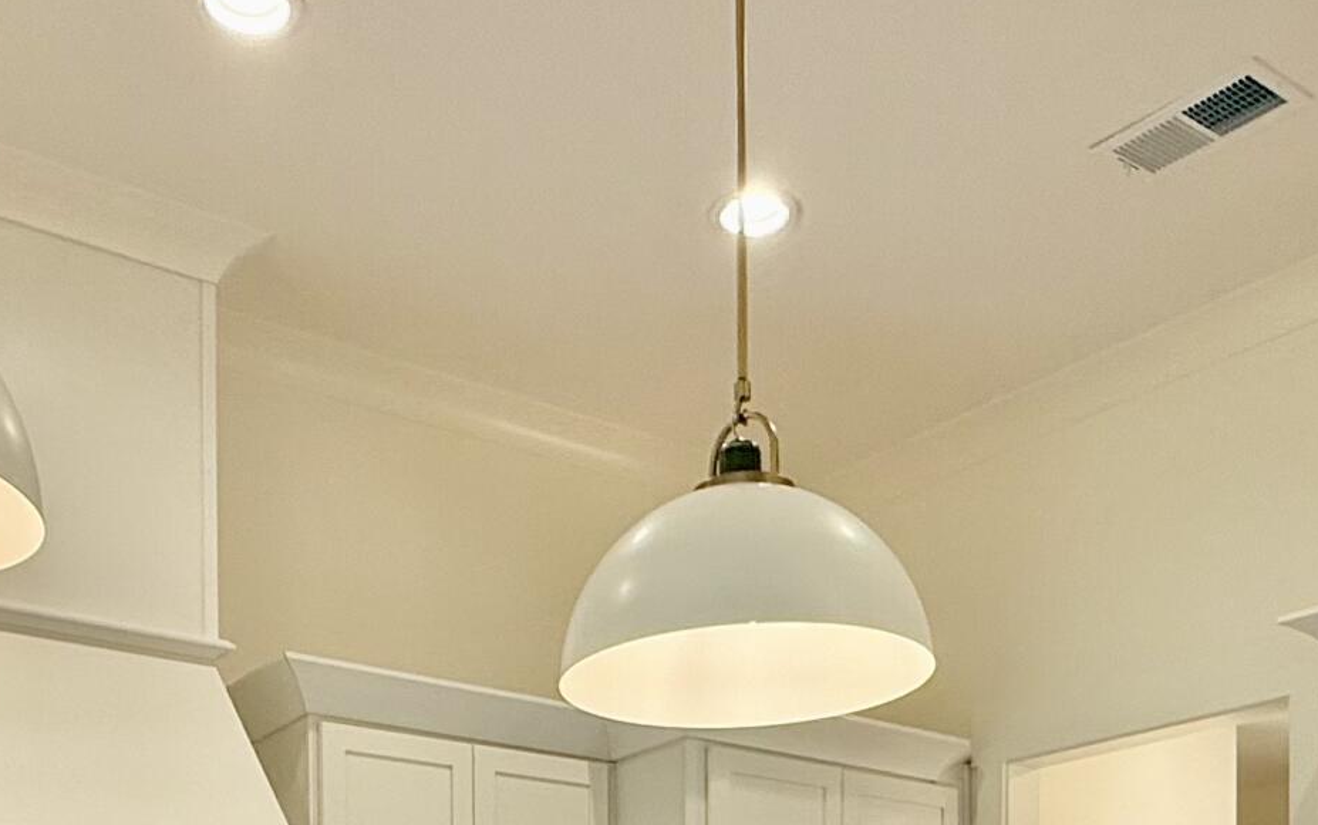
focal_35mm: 48
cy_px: 1196
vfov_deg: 22.6
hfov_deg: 41.8
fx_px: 1725
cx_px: 636
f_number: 2.2
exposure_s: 1/120
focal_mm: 2.22
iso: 80
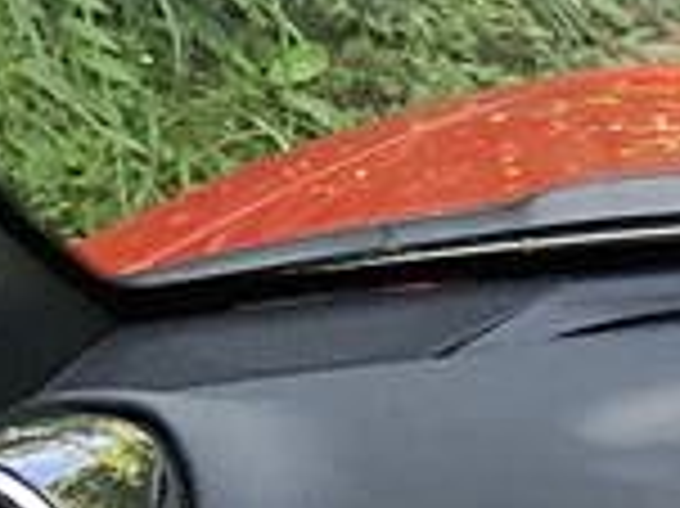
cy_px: 1169
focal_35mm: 192
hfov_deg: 8.3
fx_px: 3769
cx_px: 2225
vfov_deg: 7.3
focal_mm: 4.15
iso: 32
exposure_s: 1/100
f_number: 2.2
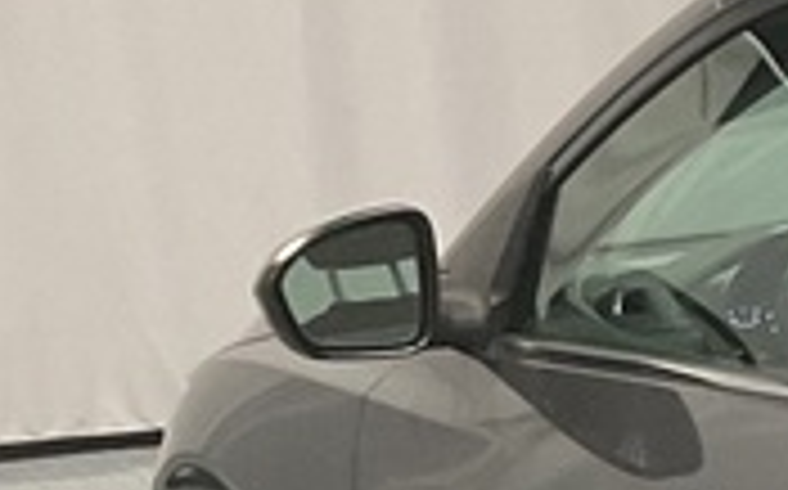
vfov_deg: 7.4
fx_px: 3626
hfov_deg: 10.5
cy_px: 980
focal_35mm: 169
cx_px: 1927
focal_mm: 3
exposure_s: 1/60
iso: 80
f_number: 1.8
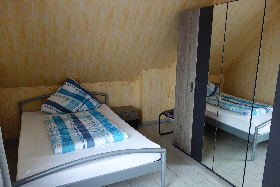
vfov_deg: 46.4
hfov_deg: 65.5
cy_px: 94
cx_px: 140
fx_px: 218
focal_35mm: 28
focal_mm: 10.4
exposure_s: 1/40
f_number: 1.8
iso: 125
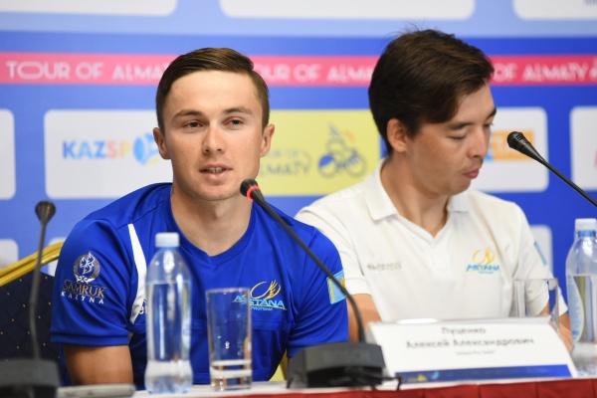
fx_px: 2570
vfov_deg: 8.9
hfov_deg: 13.2
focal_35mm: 155
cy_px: 199
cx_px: 298
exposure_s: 1/160
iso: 3200
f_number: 3.5
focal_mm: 155
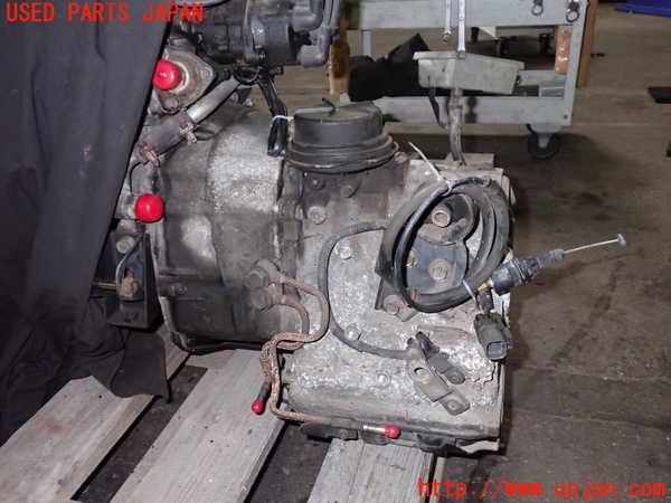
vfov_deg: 46.8
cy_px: 252
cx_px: 336
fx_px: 582
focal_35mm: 30
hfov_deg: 60.0
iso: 640
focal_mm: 5.4
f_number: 6.3
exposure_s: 1/30
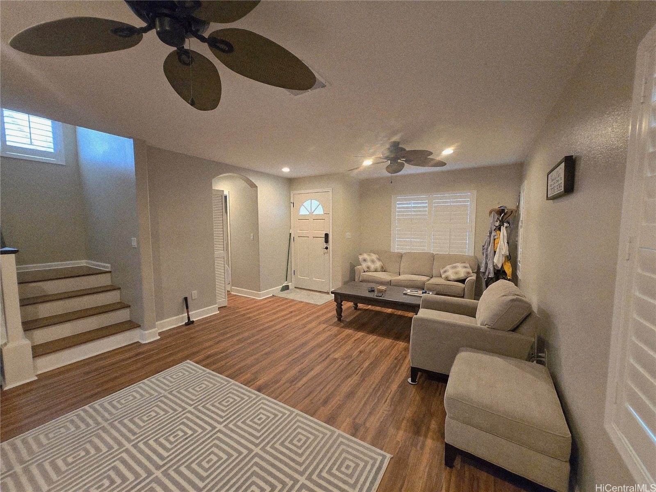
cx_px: 328
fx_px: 246
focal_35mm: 13
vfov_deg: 89.9
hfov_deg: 106.2
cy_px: 246
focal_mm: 1.7
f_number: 2.2
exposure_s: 1/60.2
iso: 400
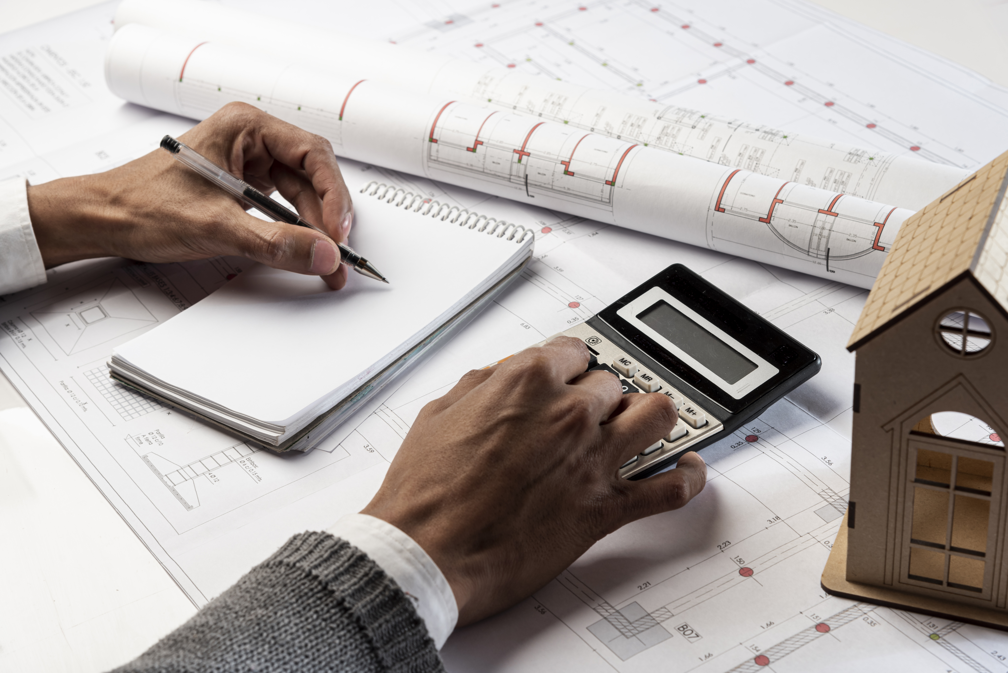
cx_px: 504
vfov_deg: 19.5
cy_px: 336
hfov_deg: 28.8
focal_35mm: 70
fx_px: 1961
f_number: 9
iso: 100
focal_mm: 70
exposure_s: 1/160
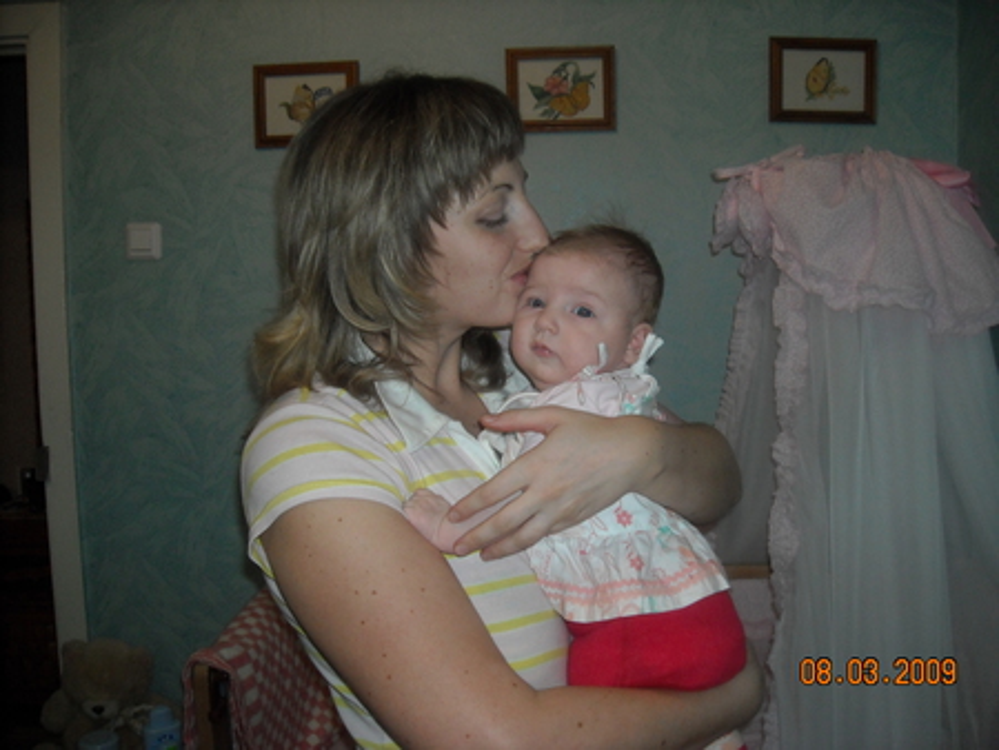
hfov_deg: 52.6
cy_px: 375
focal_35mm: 35
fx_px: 1011
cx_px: 500
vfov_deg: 40.7
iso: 200
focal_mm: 5.7
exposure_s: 1/60
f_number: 2.8
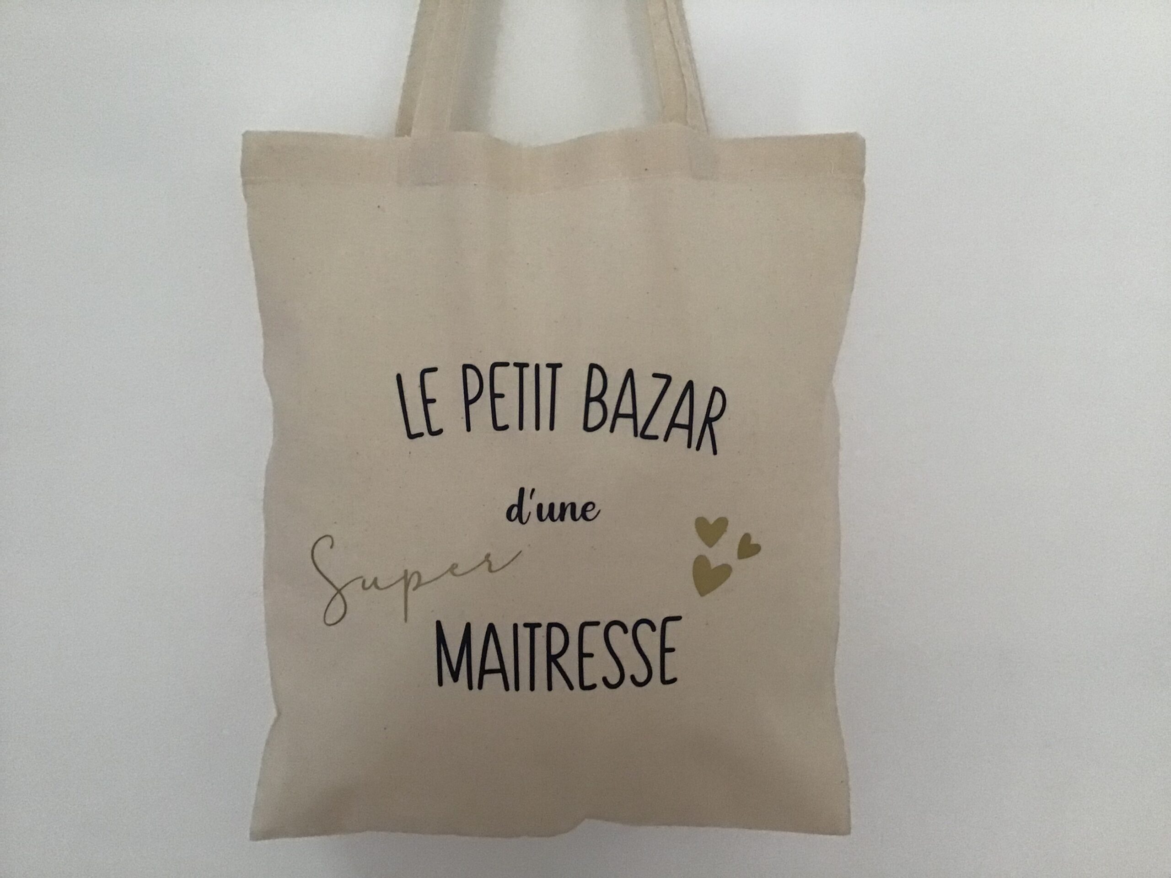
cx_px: 586
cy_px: 439
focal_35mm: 31
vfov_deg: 45.4
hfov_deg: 58.4
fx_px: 1049
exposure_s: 1/33
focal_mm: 3.3
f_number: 2.4
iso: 200
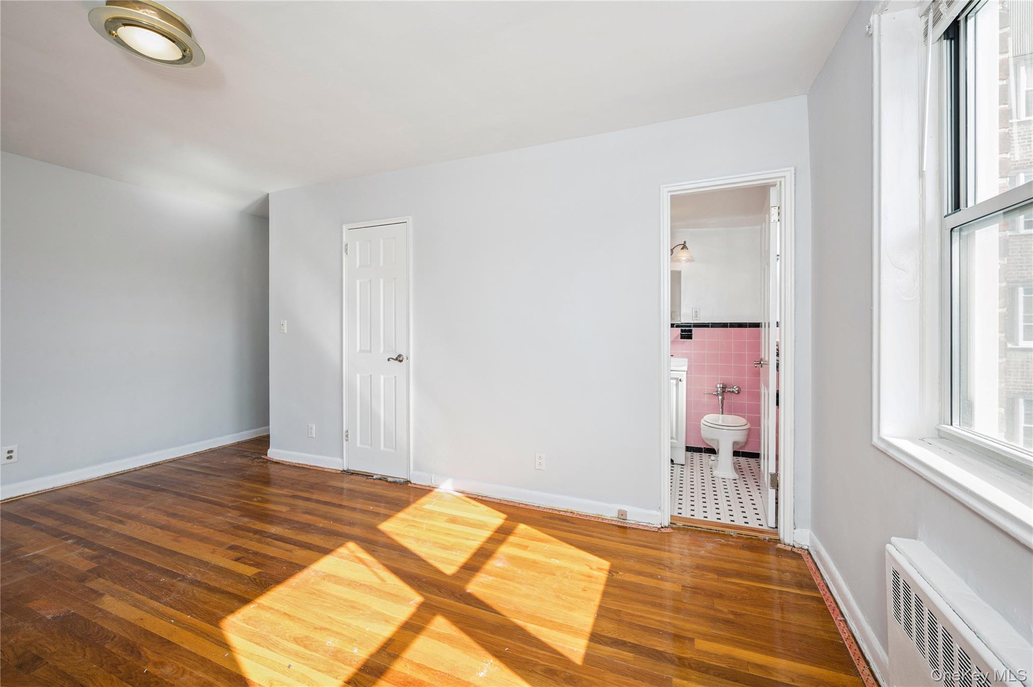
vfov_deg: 81.1
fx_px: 401
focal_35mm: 14
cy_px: 344
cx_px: 516
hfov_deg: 104.3
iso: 200
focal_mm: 14
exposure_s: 1/30
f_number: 11
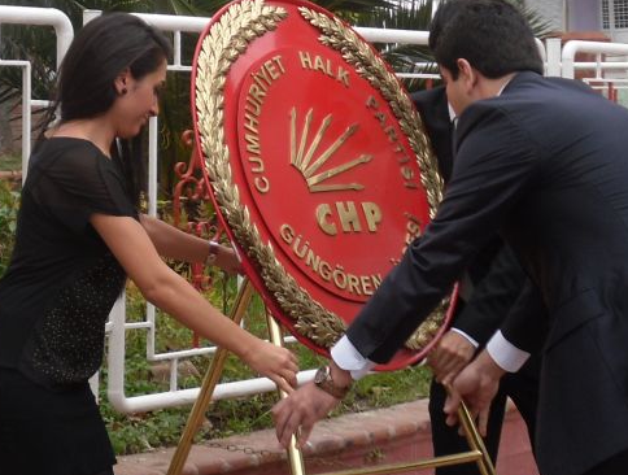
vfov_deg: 32.2
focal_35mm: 45
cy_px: 186
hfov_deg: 41.9
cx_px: 354
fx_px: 819
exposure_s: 1/279
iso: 80
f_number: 2.8
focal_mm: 6
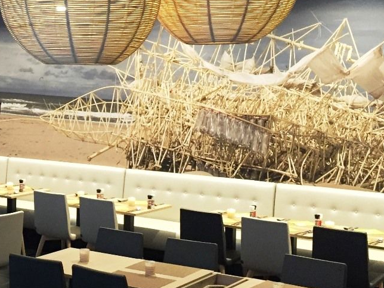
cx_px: 30
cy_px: 132
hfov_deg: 26.1
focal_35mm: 72
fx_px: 799
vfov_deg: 20.4
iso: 250
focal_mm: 4.15
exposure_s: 1/33
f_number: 2.2
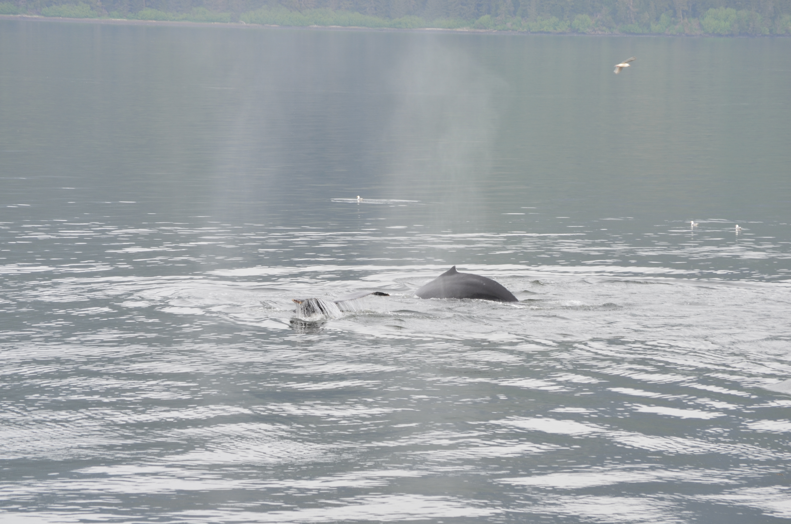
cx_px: 396
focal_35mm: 202
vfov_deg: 6.8
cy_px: 262
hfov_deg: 10.2
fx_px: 4440
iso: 200
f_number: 10
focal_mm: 135
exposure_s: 1/80
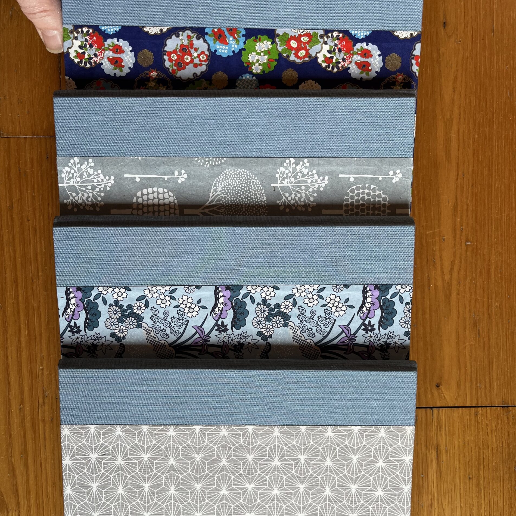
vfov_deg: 52.5
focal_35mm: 31
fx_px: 523
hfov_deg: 52.5
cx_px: 256
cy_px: 273
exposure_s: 1/121
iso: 80
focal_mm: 5.1
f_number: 1.6
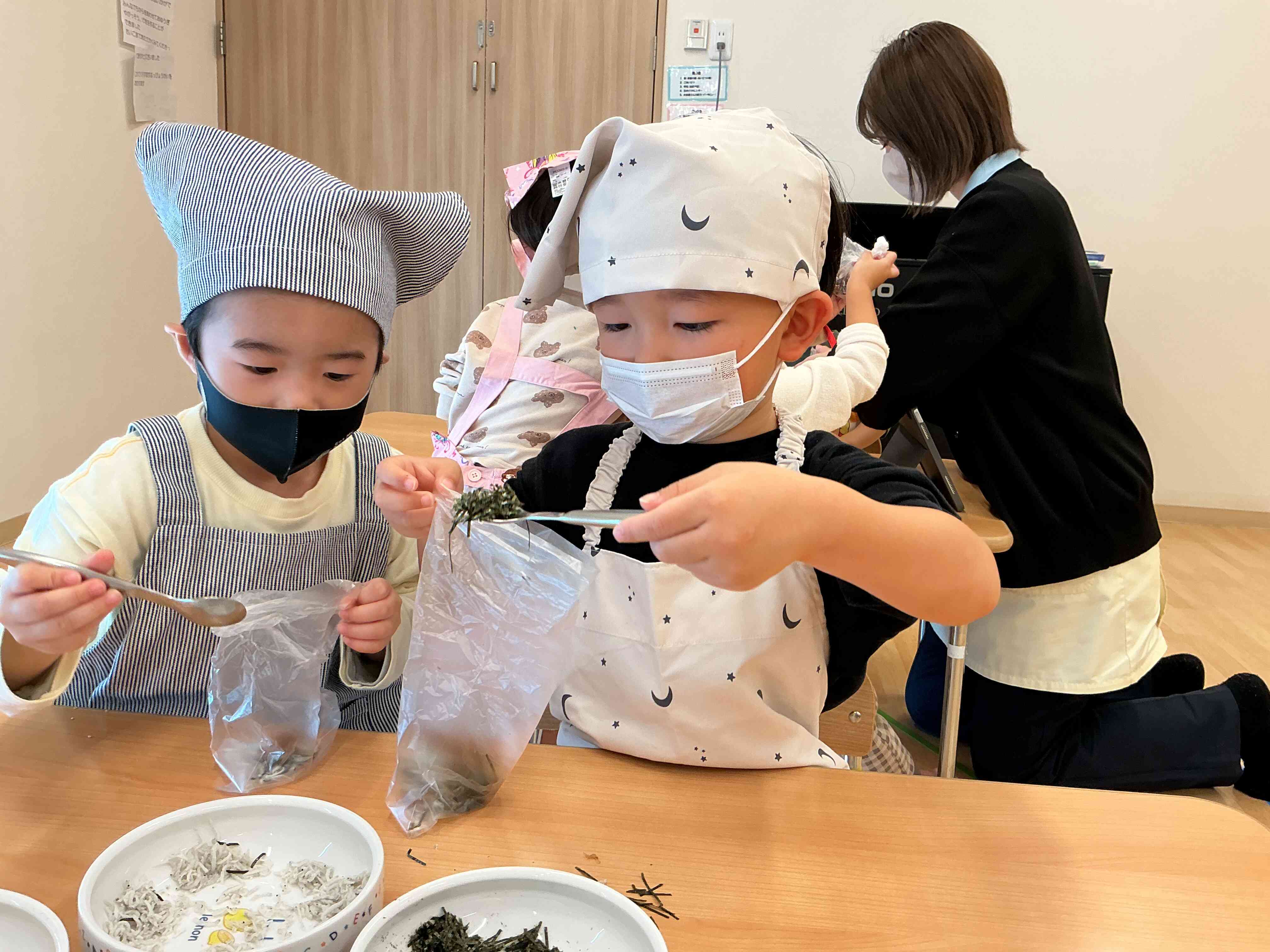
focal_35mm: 29
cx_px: 635
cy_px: 476
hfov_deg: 61.7
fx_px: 1064
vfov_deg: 48.2
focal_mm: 3
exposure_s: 1/100
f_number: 1.8
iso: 40
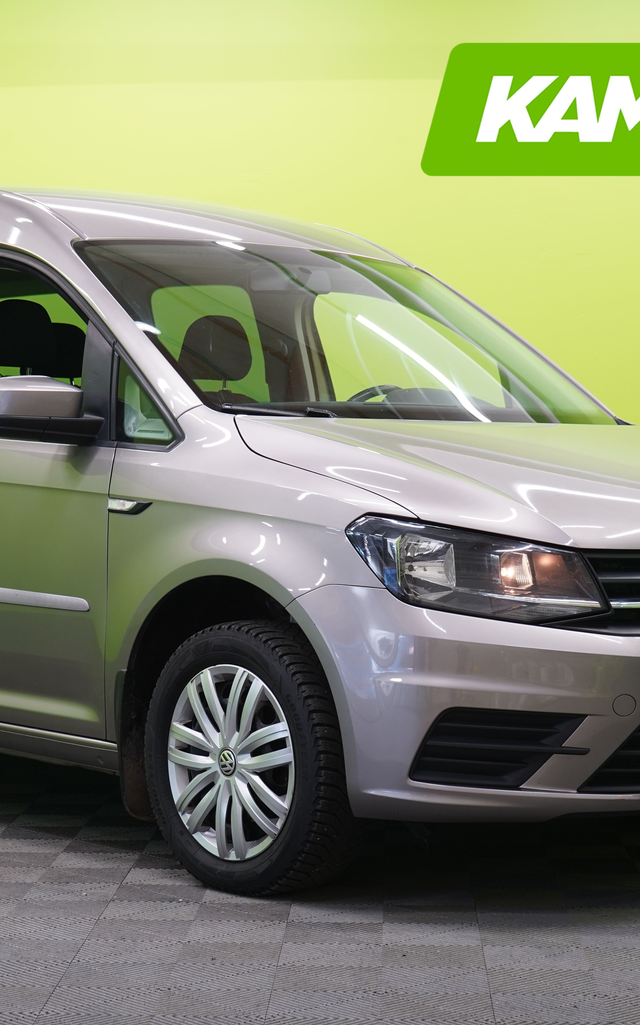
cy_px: 510
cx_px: 226
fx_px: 2149
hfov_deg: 16.9
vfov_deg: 26.8
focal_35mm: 77
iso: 400
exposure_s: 1/25
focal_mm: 50
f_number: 5.6
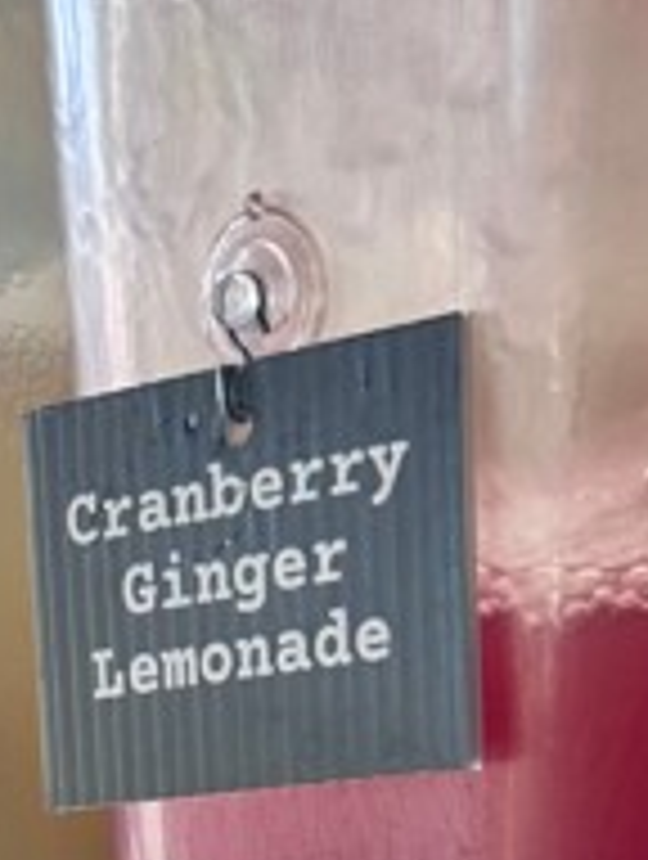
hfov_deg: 14.1
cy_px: 1466
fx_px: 2537
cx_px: -126
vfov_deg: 16.6
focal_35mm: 102
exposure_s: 1/227
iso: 64
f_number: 1.78
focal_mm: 6.86
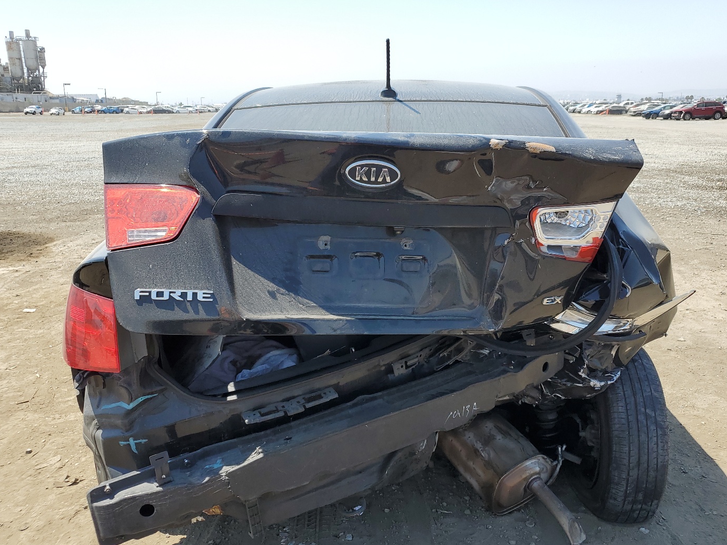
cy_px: 299
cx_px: 371
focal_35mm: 30
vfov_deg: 46.7
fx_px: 630
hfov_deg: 60.0
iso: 50
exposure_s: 1/1667
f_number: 1.5
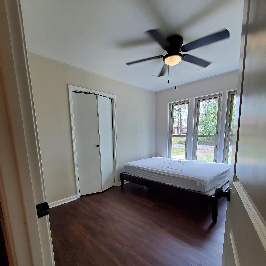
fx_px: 139
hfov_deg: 87.4
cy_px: 162
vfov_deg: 86.1
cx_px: 134
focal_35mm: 16
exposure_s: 1/60
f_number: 2.2
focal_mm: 1.8
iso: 100
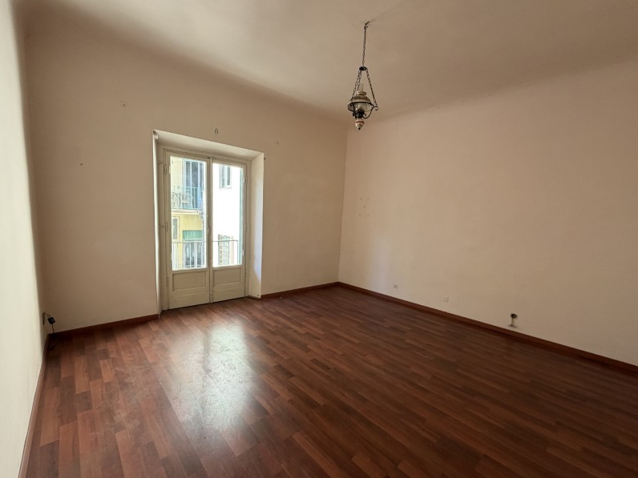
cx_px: 310
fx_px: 276
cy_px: 250
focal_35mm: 15
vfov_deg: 81.7
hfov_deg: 98.1
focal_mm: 2.22
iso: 160
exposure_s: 1/121
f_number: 2.2
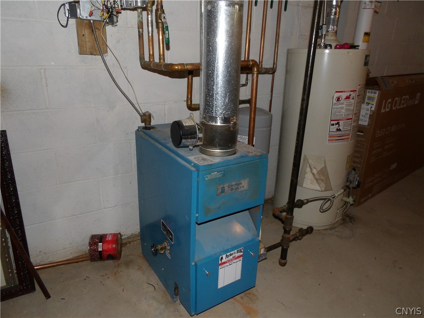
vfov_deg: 56.8
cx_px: 212
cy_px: 159
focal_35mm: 24
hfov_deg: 71.6
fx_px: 294
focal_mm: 4.3
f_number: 4.1
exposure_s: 1/30
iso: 200
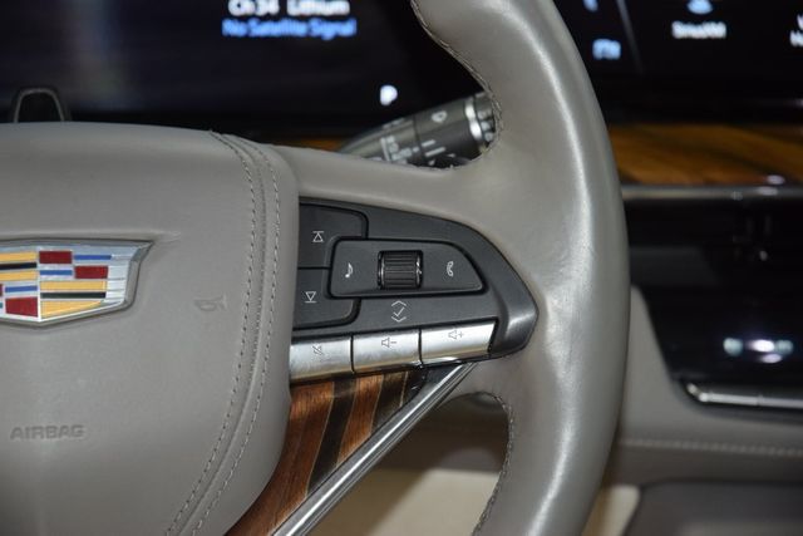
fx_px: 2342
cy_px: 268
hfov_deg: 19.5
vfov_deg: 13.0
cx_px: 402
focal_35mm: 105
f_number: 4.5
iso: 1400
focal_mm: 70
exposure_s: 1/60
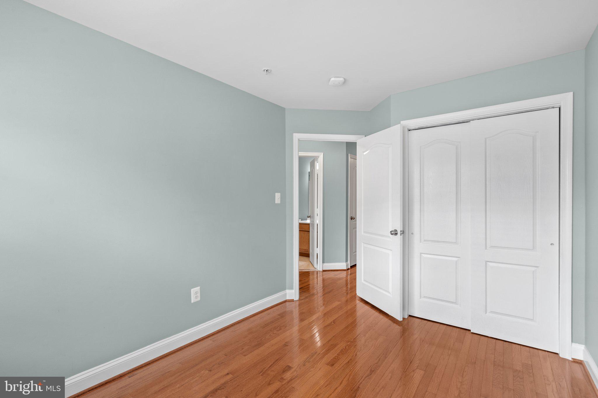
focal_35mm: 16
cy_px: 199
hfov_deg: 96.7
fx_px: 266
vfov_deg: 73.7
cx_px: 299
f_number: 8
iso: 400
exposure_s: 1/3
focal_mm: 16
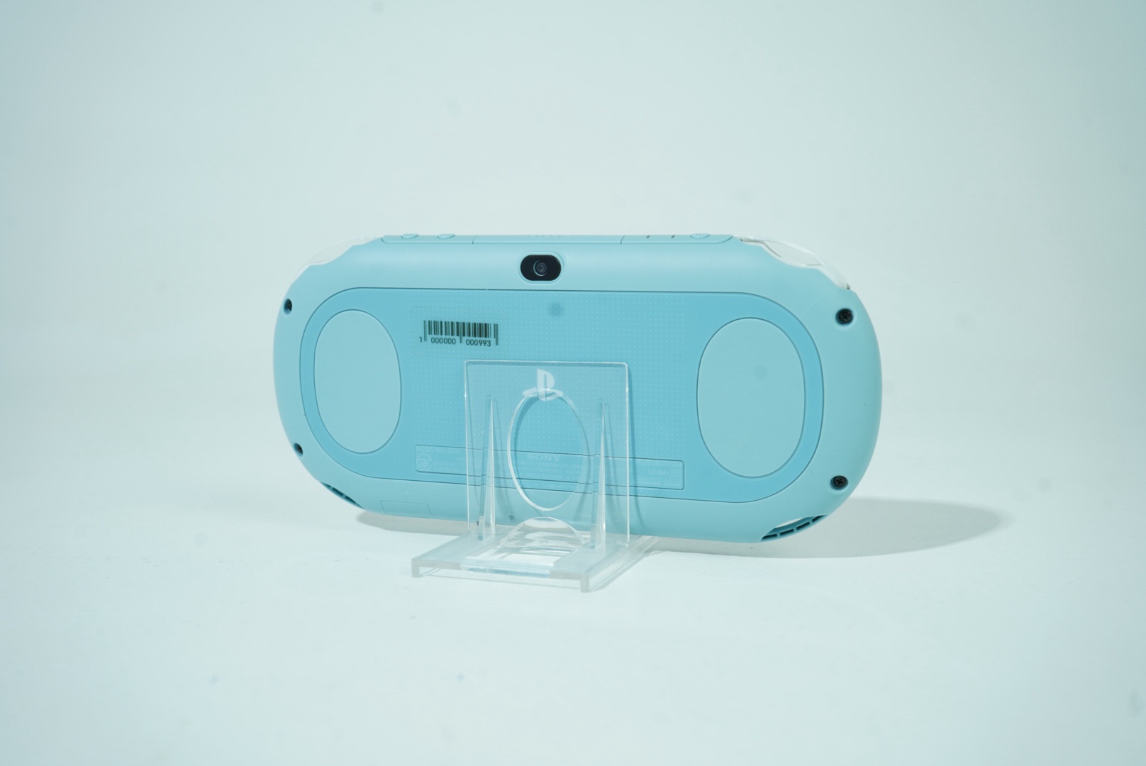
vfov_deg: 36.9
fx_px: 1147
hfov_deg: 53.1
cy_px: 383
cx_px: 573
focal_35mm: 36
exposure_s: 1/40
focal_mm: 36
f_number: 7.1
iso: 160
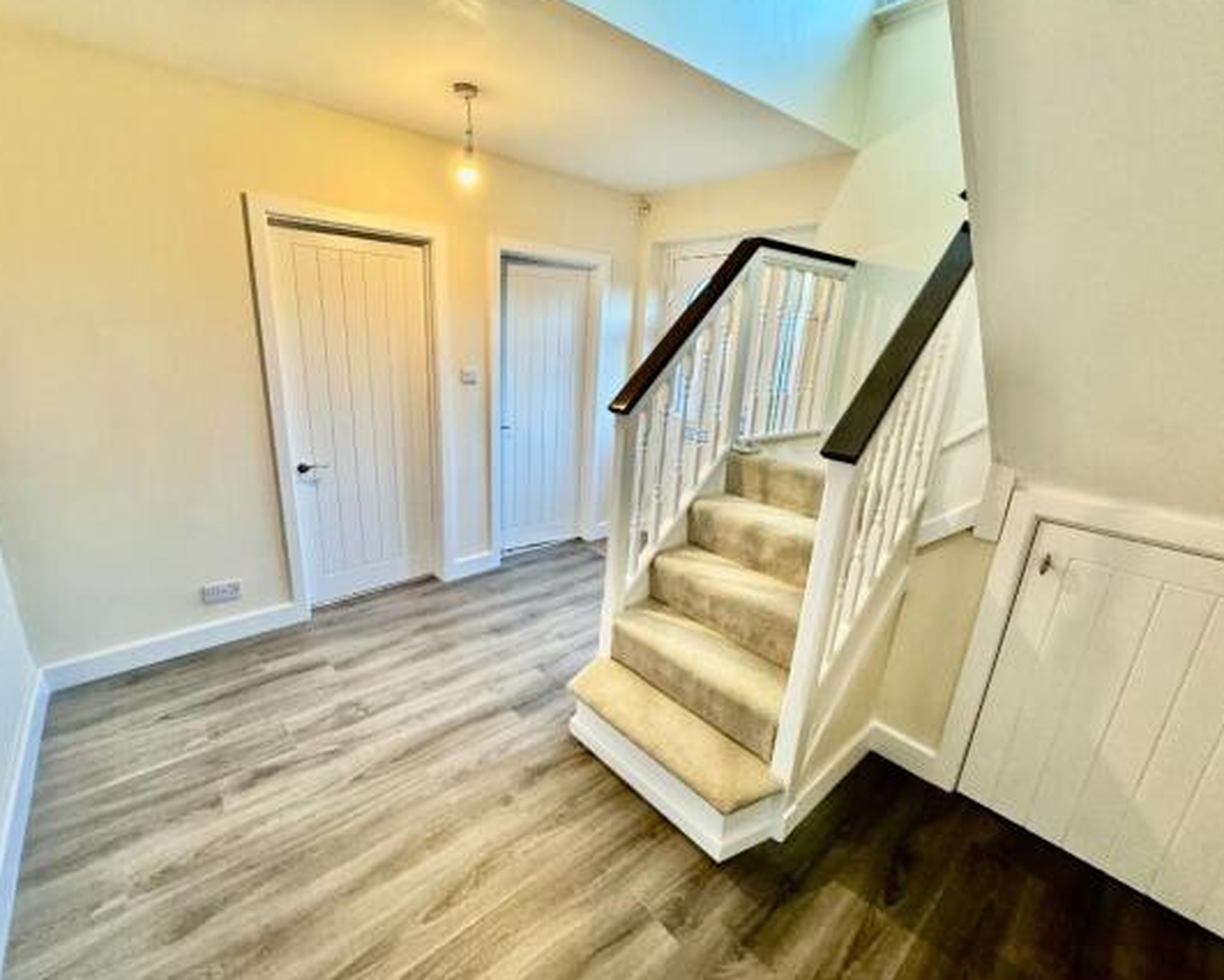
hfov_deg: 96.7
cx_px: 582
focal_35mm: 15
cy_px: 490
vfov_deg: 84.1
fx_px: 543
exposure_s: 1/50
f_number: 2.2
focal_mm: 2.22
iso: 320
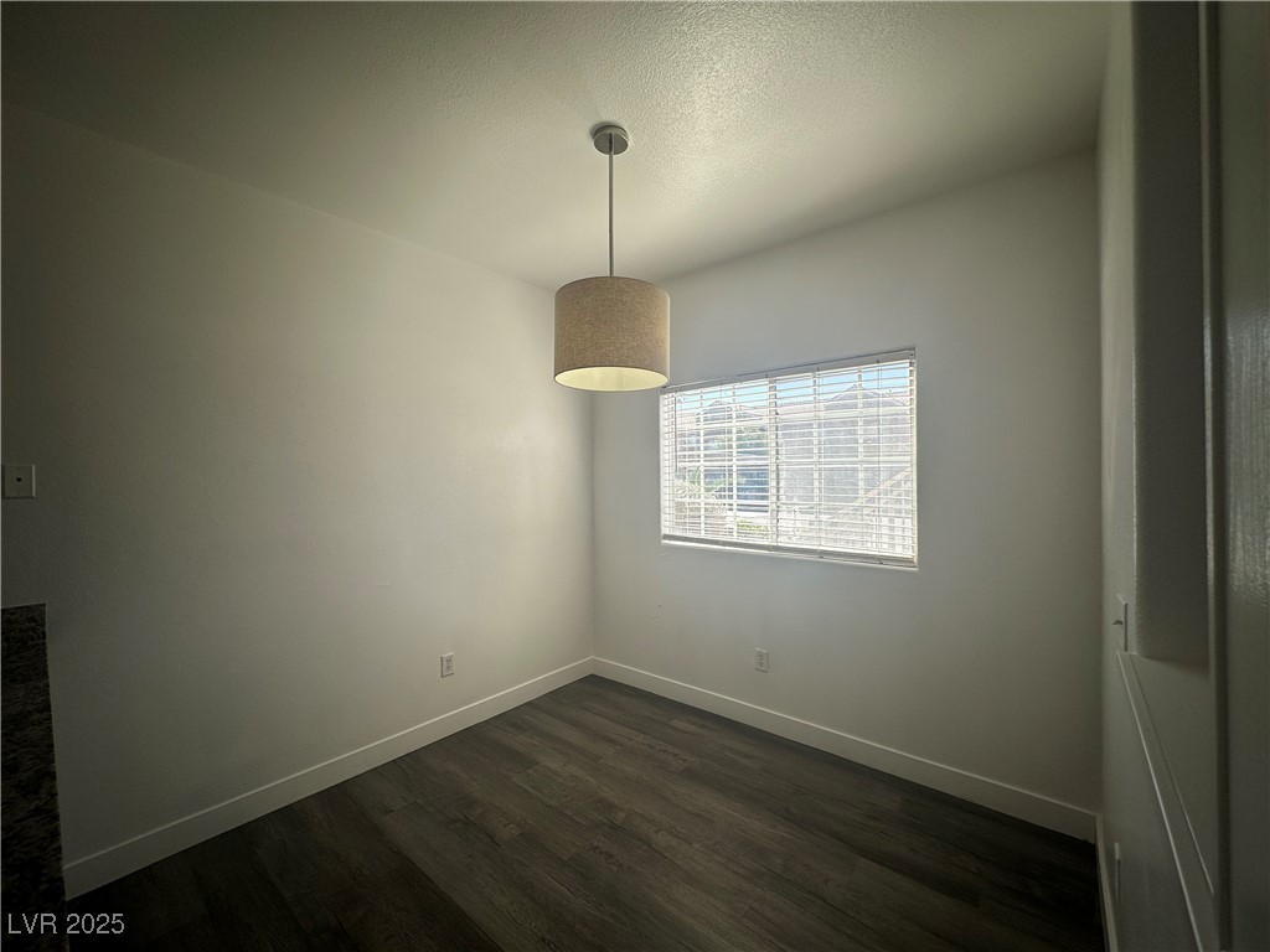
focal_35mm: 14
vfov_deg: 85.7
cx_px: 635
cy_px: 476
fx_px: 514
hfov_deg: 102.1
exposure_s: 1/518
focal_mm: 2.22
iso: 40
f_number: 2.2
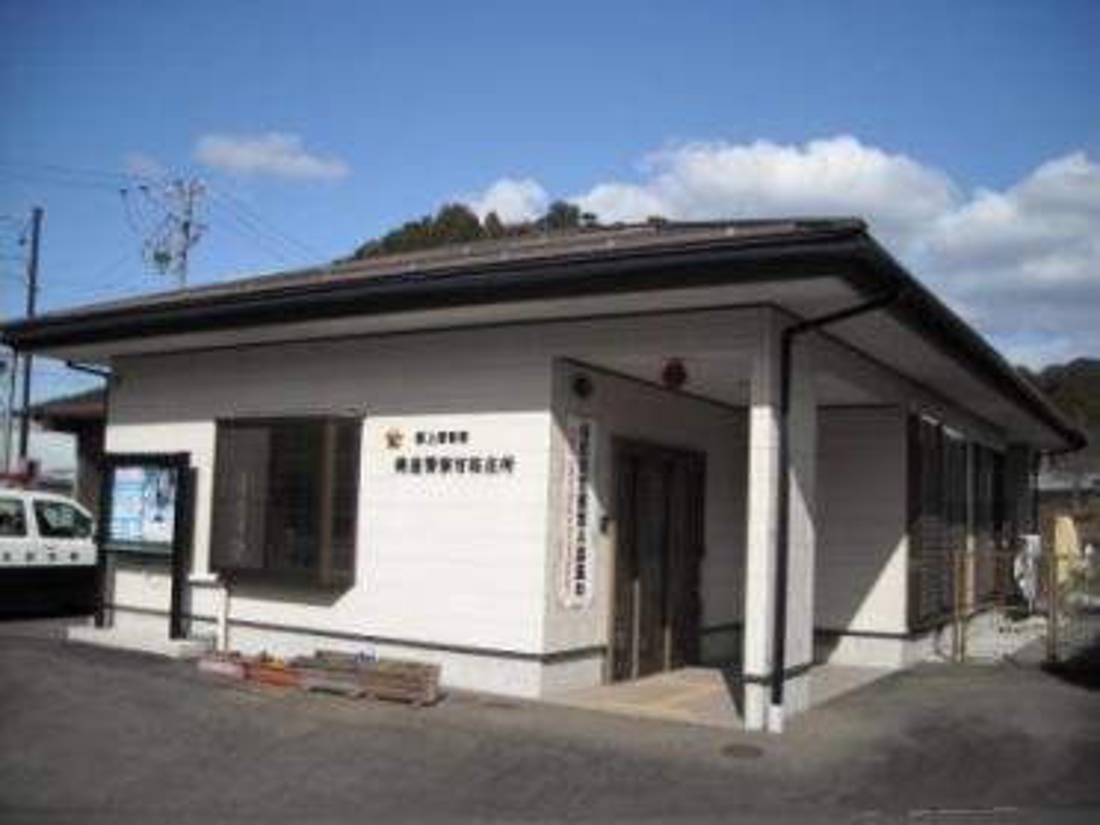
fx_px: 1112
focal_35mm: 35
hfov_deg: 52.6
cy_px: 412
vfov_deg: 40.7
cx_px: 550
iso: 64
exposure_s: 1/402
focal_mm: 5.7
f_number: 5.6
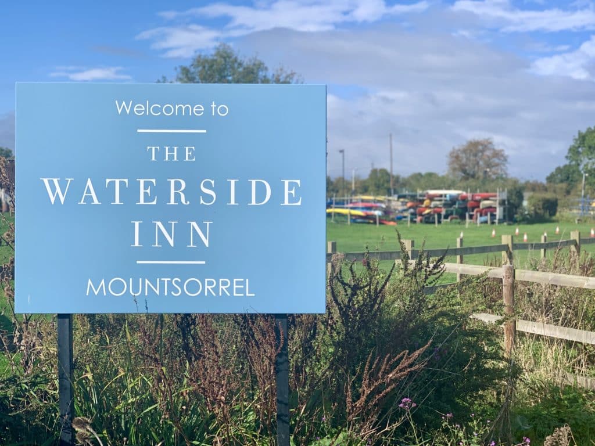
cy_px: 223
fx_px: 894
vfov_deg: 28.0
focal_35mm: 52
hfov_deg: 36.8
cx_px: 298
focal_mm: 6
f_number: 2.4
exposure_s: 1/1497
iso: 16
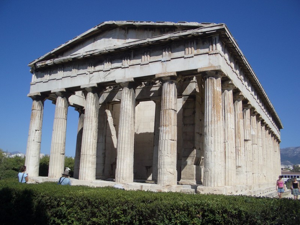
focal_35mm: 35
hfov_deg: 52.6
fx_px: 303
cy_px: 112
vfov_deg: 40.7
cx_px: 150
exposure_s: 1/800
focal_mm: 5.8
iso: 50
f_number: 4.3
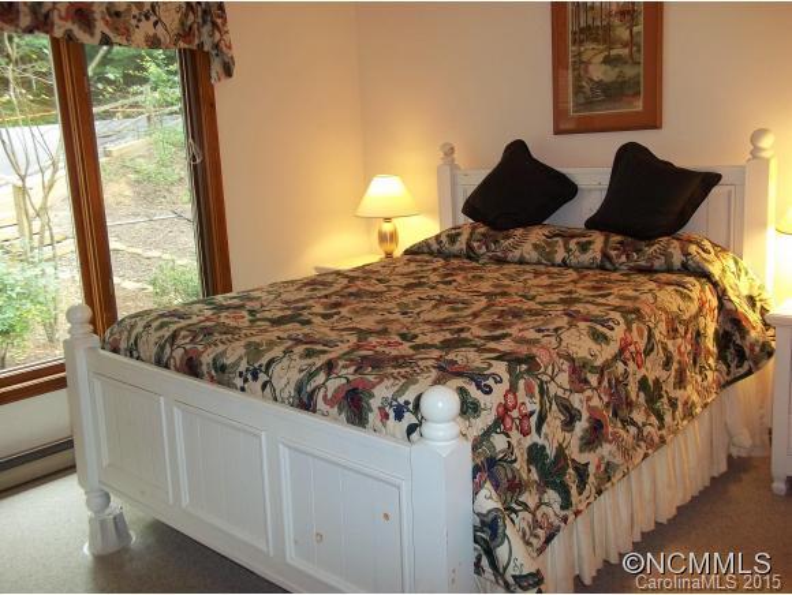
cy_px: 298
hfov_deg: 56.8
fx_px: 733
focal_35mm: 32
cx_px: 396
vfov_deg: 44.2
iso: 160
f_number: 2.9
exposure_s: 1/30
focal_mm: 5.7
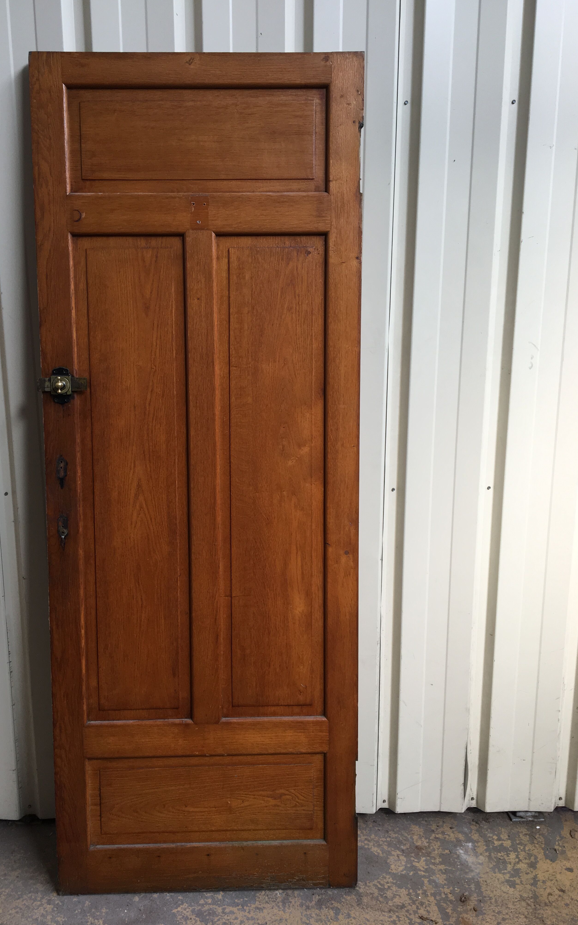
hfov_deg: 40.5
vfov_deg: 61.2
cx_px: 242
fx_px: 781
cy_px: 464
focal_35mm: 31
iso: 32
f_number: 2.2
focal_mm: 4.15
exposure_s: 1/100
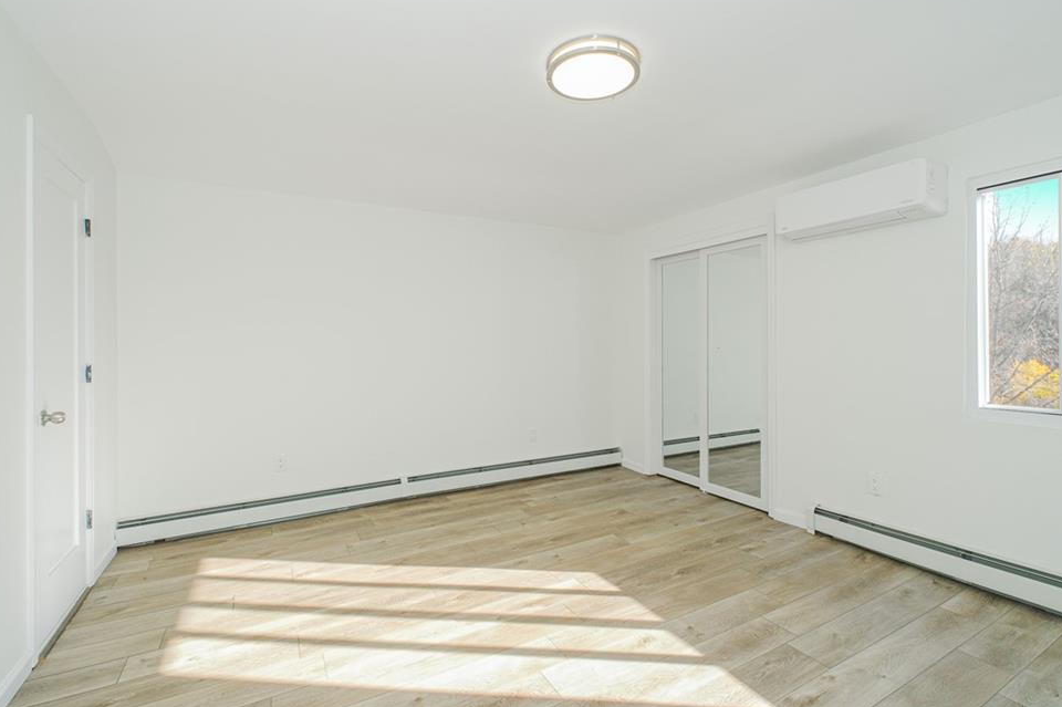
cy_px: 344
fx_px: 472
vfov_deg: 73.7
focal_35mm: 16
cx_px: 537
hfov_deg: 96.8
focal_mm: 10
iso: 640
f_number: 8
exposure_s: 1/125
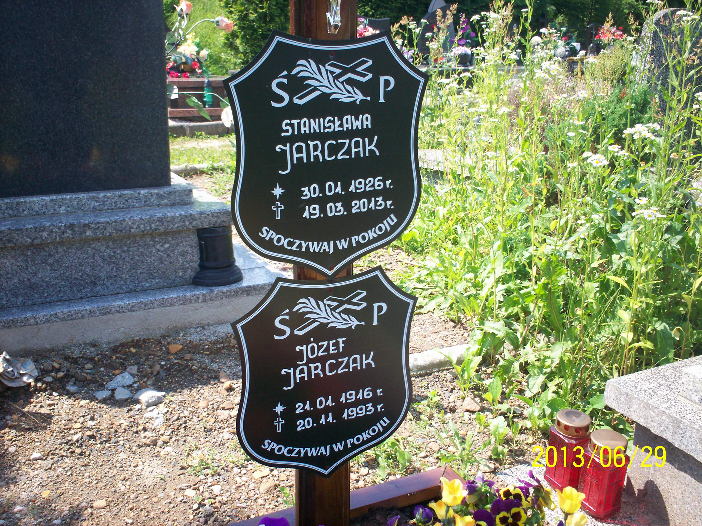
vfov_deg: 39.7
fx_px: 730
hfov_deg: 51.4
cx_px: 351
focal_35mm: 36
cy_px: 263
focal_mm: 6
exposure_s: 1/182
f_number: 4.5
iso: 100
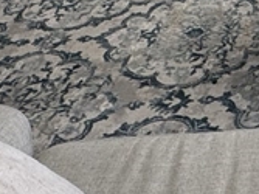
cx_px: 400
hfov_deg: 19.5
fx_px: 643
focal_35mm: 86
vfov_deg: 14.0
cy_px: -213
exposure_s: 1/99
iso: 100
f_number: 2.2
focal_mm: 2.22
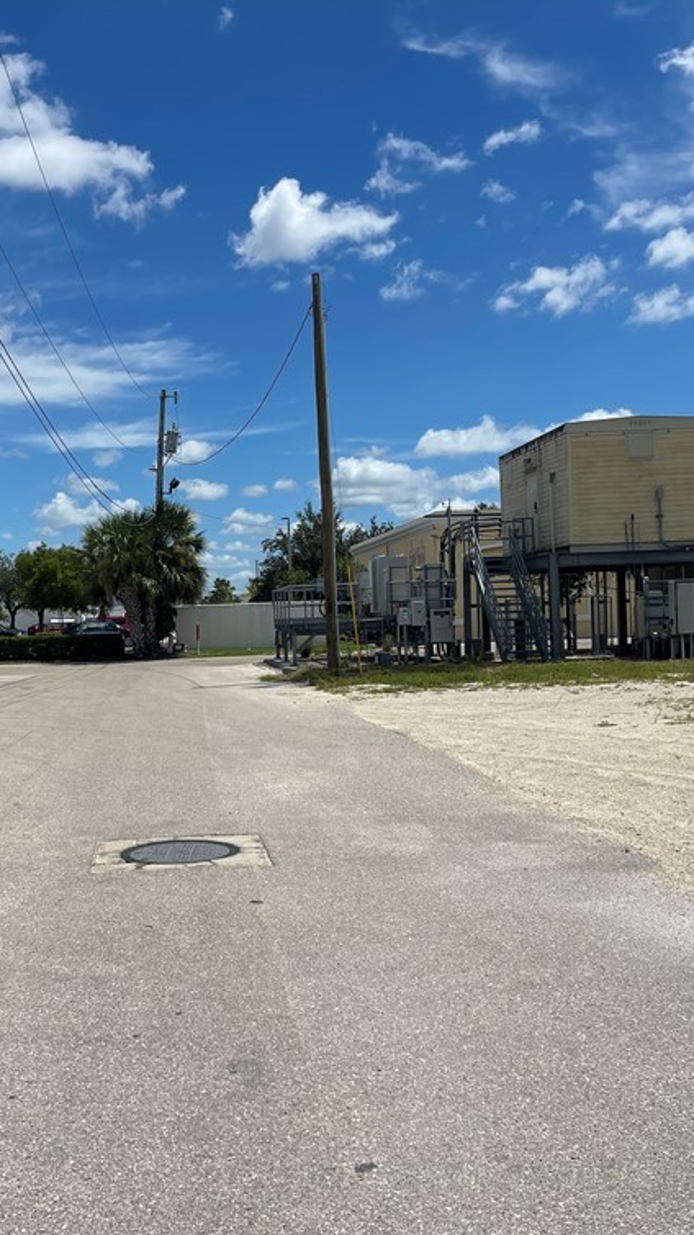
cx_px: 231
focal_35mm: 37
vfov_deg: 54.0
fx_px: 1211
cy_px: 613
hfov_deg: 31.7
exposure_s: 1/7407
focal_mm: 5.1
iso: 32
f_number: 1.6
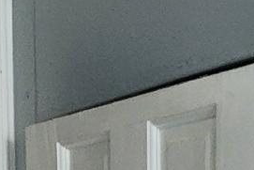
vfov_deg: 10.5
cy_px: 472
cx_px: 332
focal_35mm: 102
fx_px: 720
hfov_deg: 18.6
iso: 640
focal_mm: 2.2
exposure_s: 1/24
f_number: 2.2
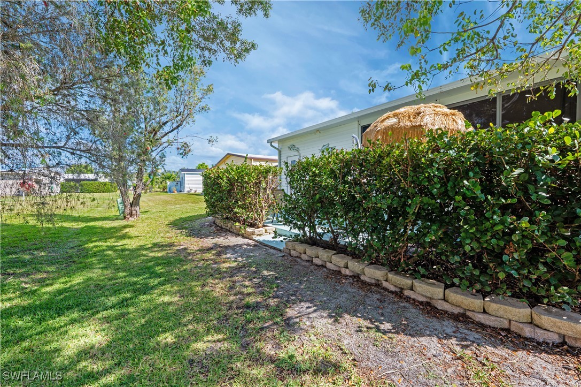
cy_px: 194
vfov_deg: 81.1
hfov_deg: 104.3
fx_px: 226
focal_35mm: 14
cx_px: 290
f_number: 11
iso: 125
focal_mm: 14
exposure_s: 1/125
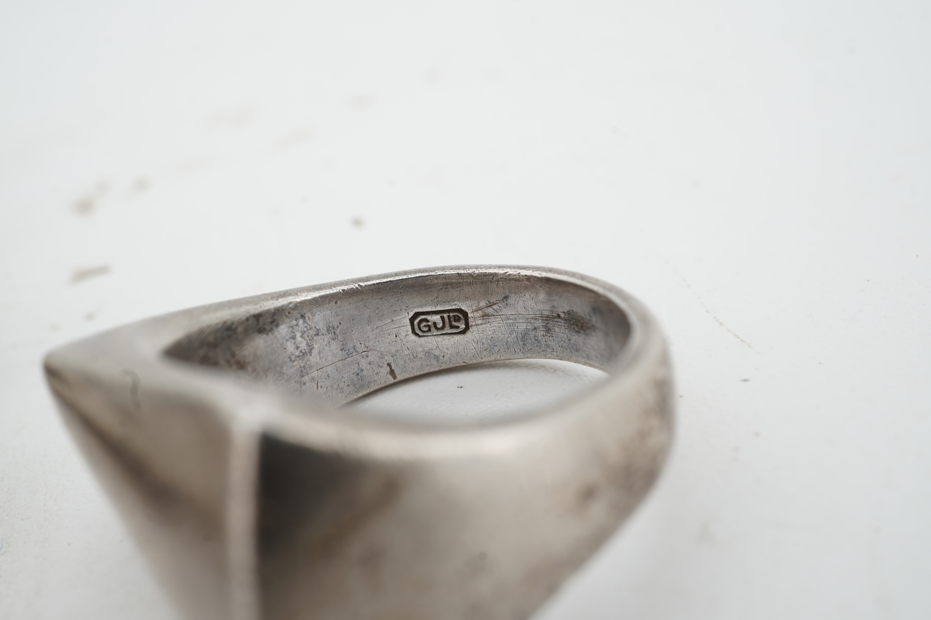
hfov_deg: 43.6
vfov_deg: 29.9
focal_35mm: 45
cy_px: 310
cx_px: 466
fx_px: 1164
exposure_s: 1/80
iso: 125
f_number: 22
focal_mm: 30
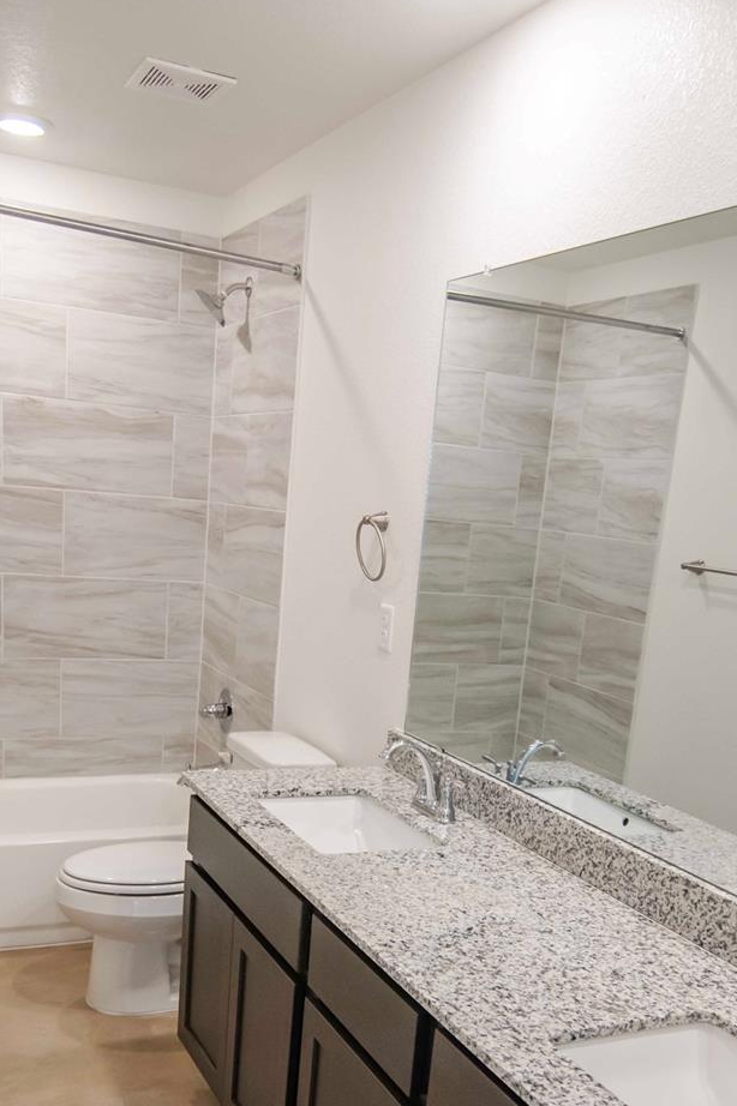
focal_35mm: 35
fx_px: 1076
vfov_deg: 52.6
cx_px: 362
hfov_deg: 37.8
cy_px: 799
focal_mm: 14
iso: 800
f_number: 4
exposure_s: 1/160
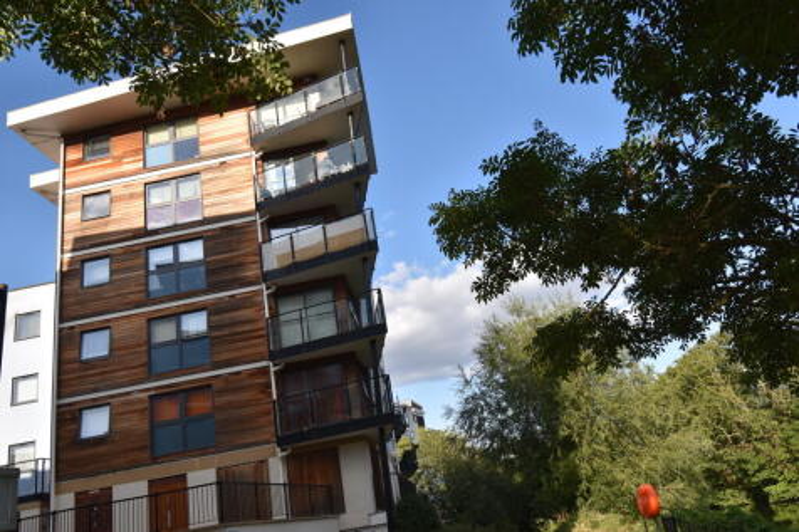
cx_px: 400
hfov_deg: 61.9
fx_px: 666
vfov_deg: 43.6
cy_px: 266
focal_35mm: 30
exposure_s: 1/250
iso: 160
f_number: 8
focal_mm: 20
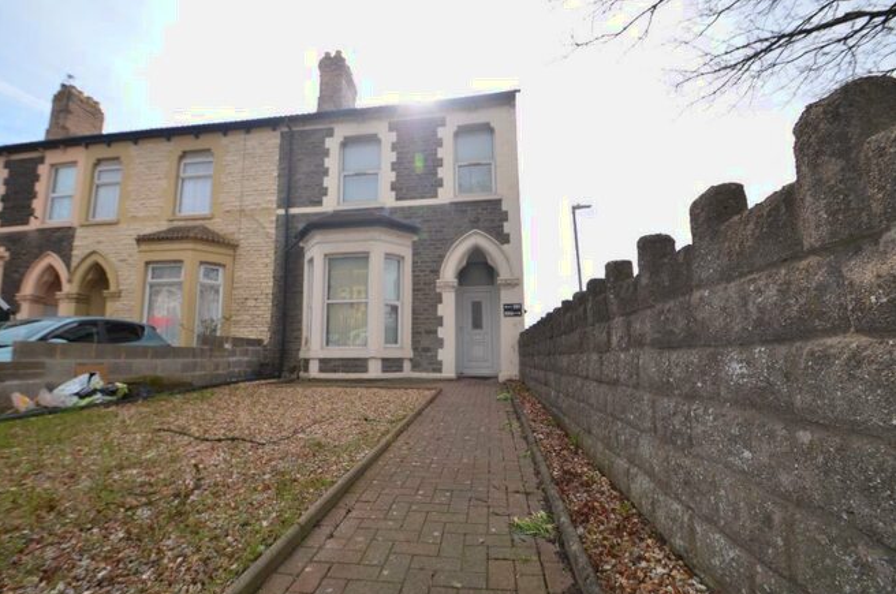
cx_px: 429
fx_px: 398
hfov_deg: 96.8
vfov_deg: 73.5
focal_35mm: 16
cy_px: 294
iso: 100
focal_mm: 10
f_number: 8
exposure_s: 1/200
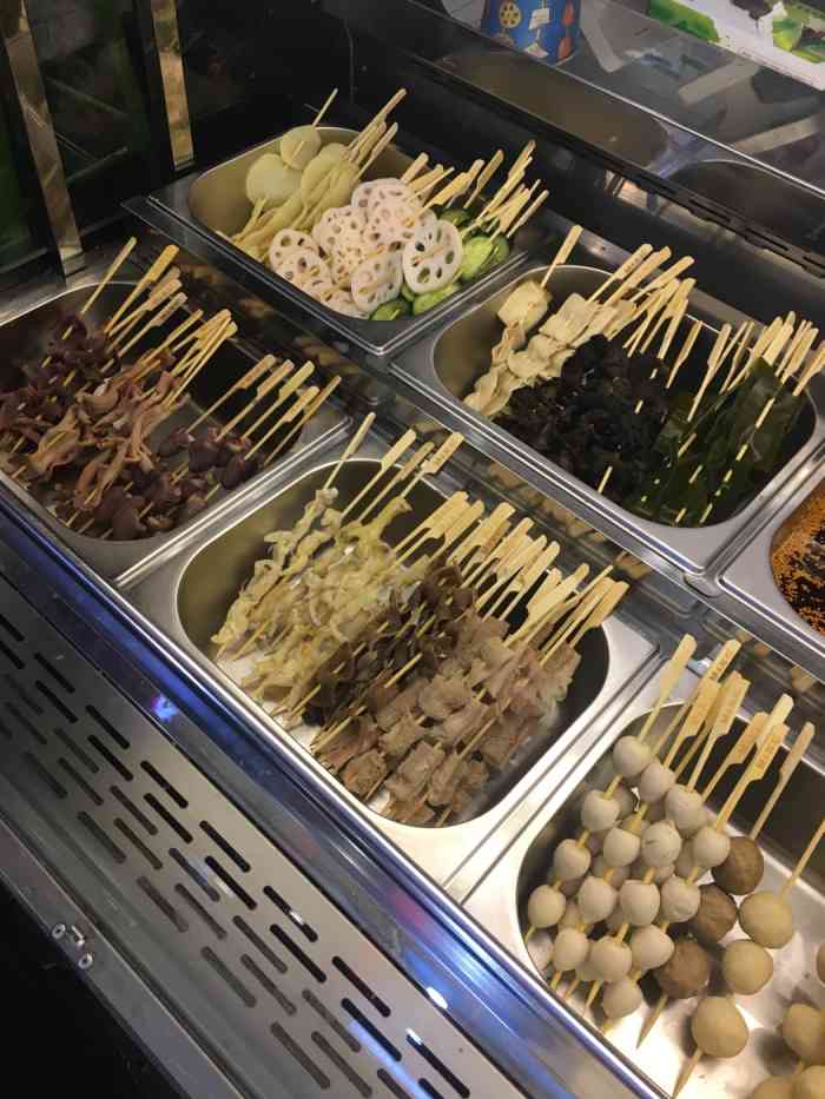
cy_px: 550
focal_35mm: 29
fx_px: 921
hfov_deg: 48.2
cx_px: 412
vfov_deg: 61.7
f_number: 2.2
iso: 40
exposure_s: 1/33
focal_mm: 4.15
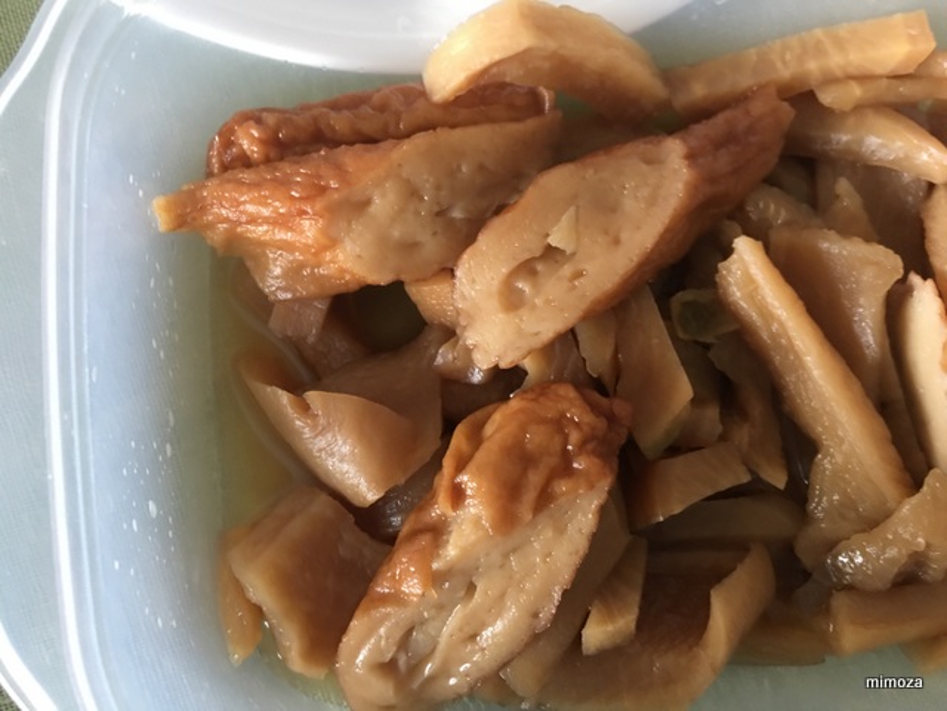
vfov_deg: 48.2
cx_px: 474
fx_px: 793
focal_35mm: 29
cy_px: 356
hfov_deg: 61.7
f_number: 2.2
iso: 64
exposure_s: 1/15
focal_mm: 4.15
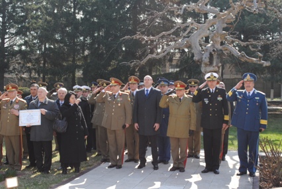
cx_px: 141
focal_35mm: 52
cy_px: 94
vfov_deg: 25.8
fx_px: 412
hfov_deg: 37.8
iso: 400
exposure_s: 1/200
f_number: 10
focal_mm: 35
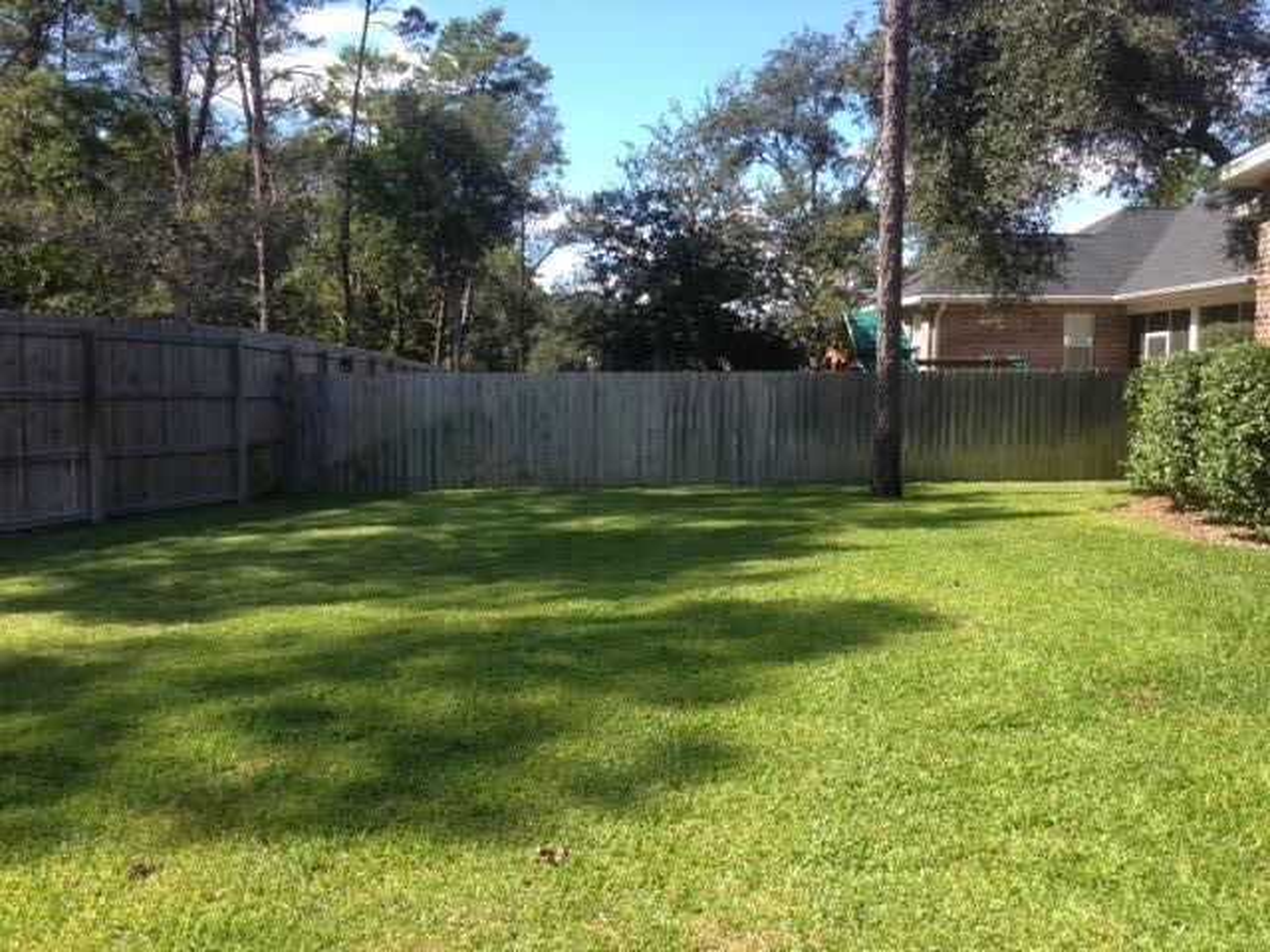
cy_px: 476
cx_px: 635
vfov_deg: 42.9
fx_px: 1211
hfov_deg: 55.4
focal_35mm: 33
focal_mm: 4.12
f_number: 2.4
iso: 50
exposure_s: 1/570
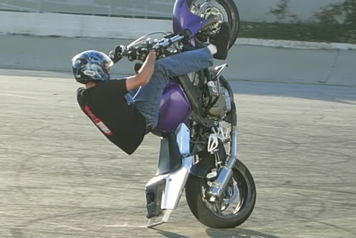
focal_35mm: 224
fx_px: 2215
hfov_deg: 9.2
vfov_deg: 6.1
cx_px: 154
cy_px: 143
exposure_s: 1/136
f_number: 5.3
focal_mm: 26.3
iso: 50
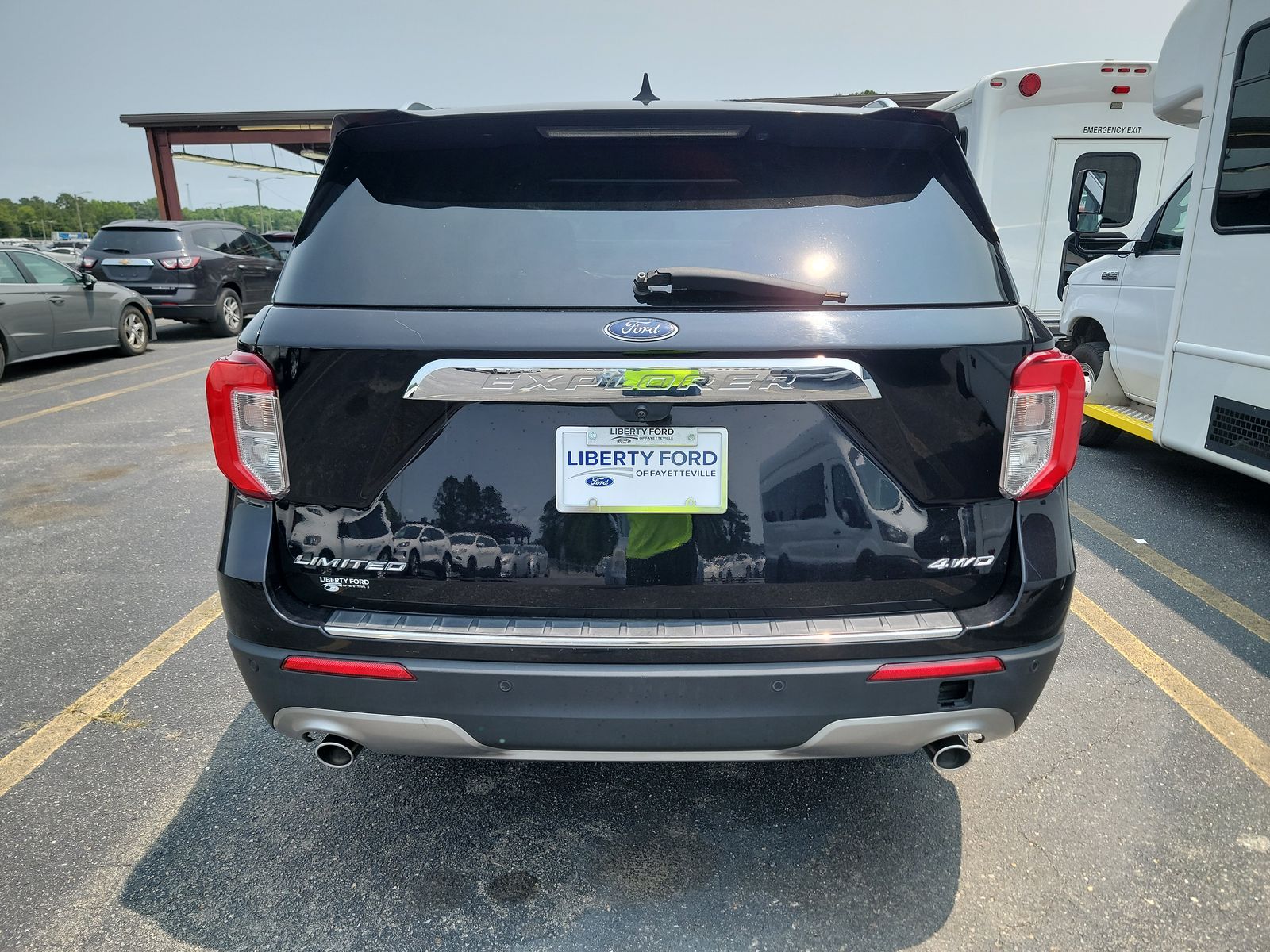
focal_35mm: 24
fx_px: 881
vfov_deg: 56.8
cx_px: 635
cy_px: 476
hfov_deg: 71.6
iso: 50
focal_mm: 6.7
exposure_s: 1/530
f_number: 1.8
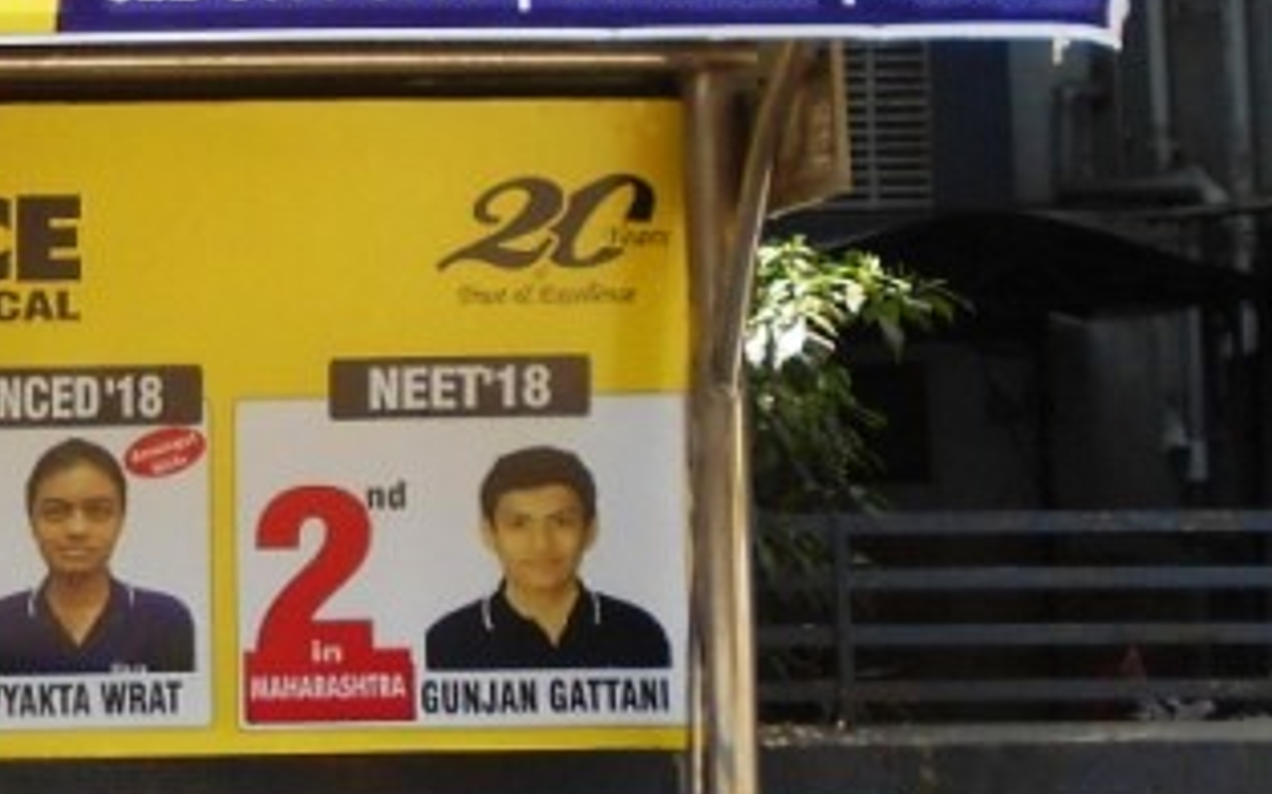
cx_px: -312
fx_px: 3119
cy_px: 170
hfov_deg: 21.2
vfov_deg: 14.4
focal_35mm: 90
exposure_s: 1/250
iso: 80
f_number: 3.2
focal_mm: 4.6
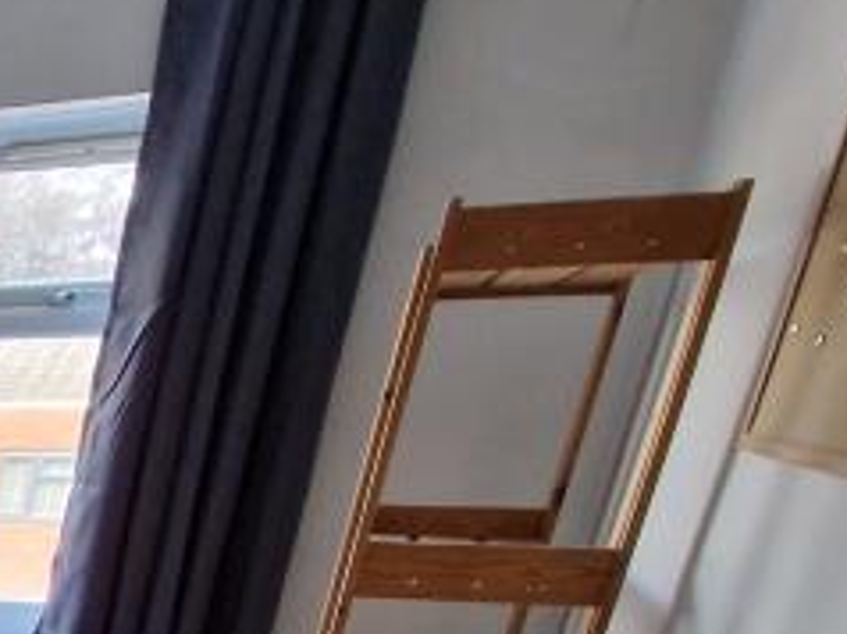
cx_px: -840
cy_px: 1001
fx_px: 1369
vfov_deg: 21.2
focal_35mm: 56
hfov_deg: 19.4
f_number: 2.2
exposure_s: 1/50
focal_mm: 2.2
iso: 400
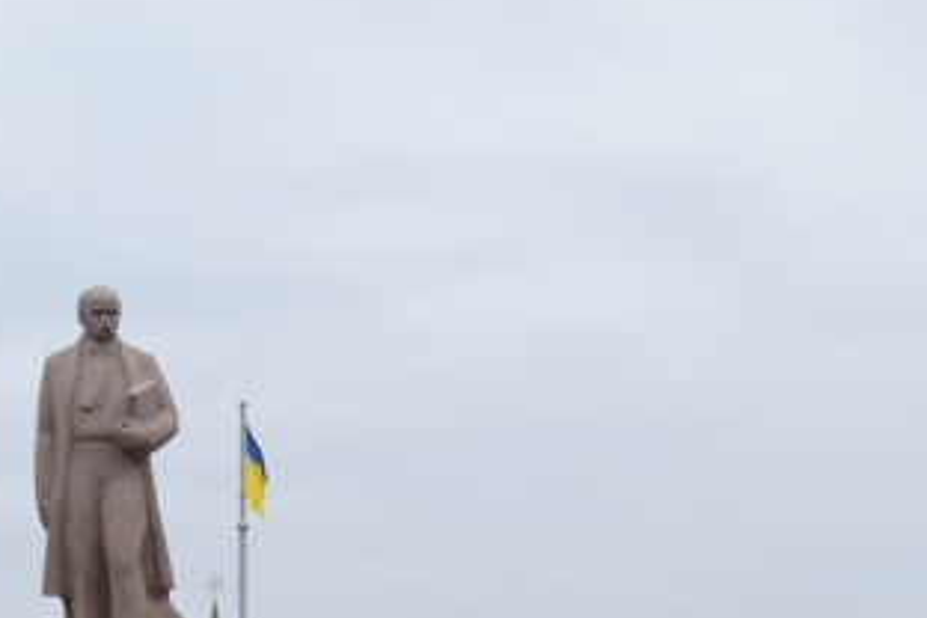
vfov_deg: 9.3
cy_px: 991
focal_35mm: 143
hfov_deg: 14.3
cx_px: 146
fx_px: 3673
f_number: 4.5
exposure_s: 1/160
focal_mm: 29
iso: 100
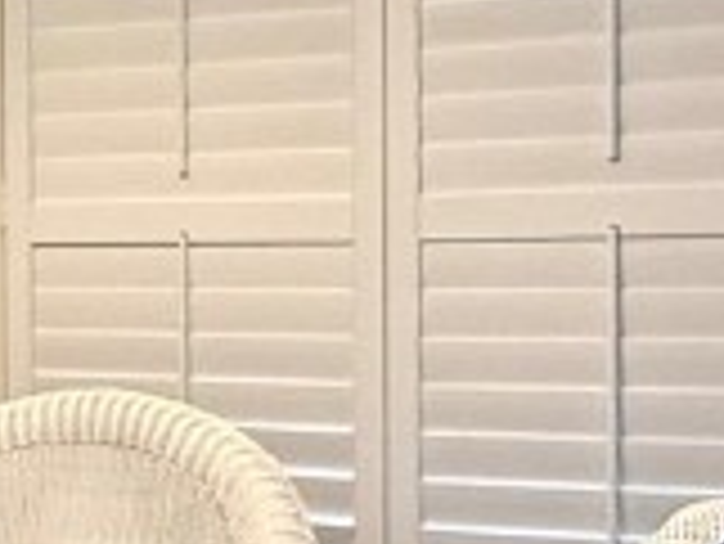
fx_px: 1863
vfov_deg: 16.6
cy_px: 301
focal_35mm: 89
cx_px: -279
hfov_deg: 19.8
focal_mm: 2.22
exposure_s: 1/120
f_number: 2.2
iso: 250
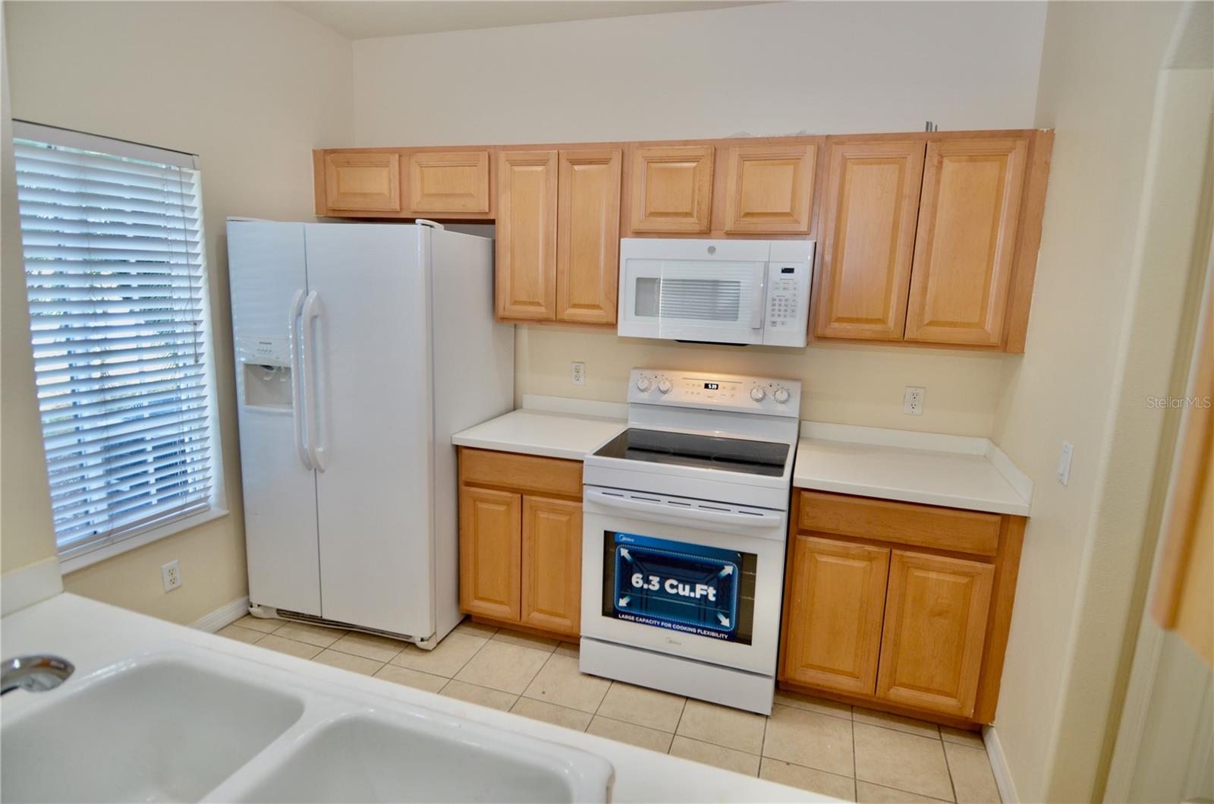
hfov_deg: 90.1
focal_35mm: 18
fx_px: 606
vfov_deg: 67.1
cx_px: 607
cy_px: 402
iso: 400
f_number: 4
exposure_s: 1/60
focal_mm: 12
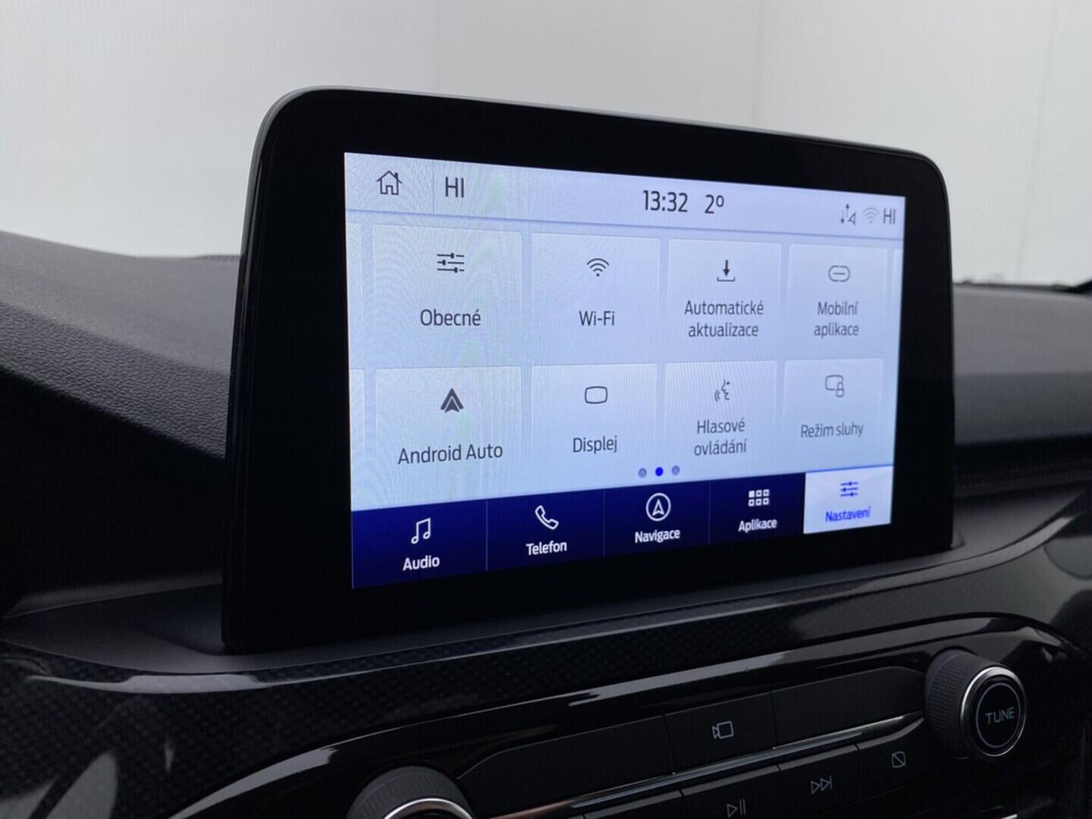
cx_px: 546
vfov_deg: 53.1
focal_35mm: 26
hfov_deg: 67.3
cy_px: 410
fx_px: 820
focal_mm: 4.25
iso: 32
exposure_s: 1/522
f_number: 1.8
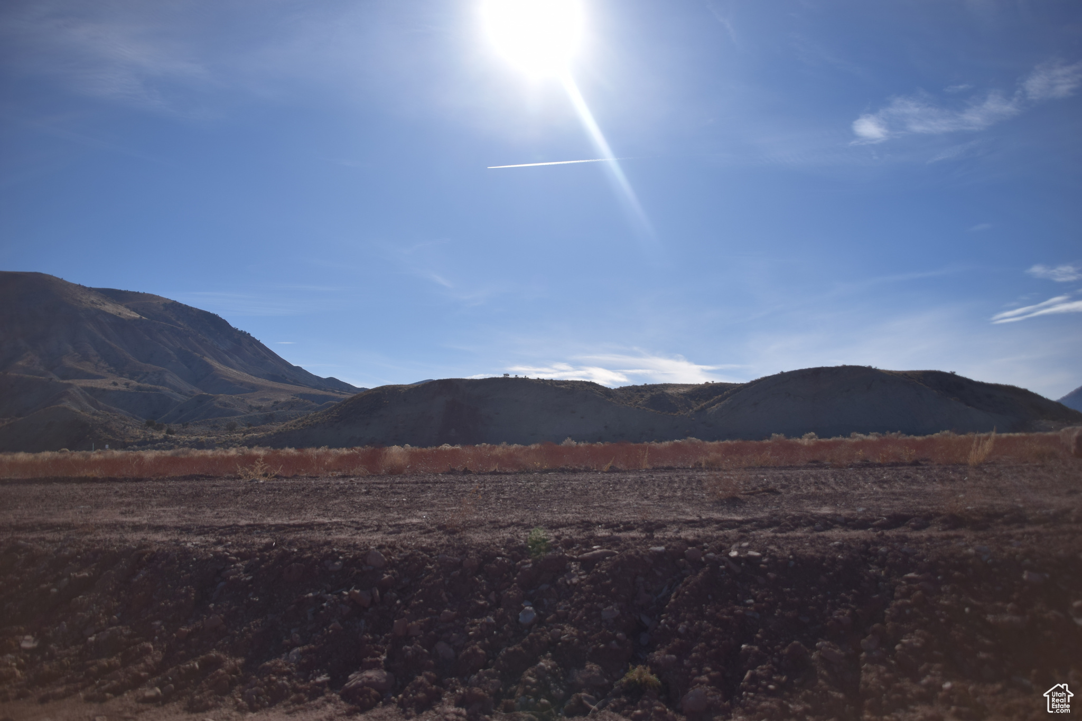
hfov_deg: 57.2
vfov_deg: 40.0
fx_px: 992
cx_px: 541
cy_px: 360
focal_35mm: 33
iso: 110
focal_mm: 22
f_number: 3.8
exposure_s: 1/4000
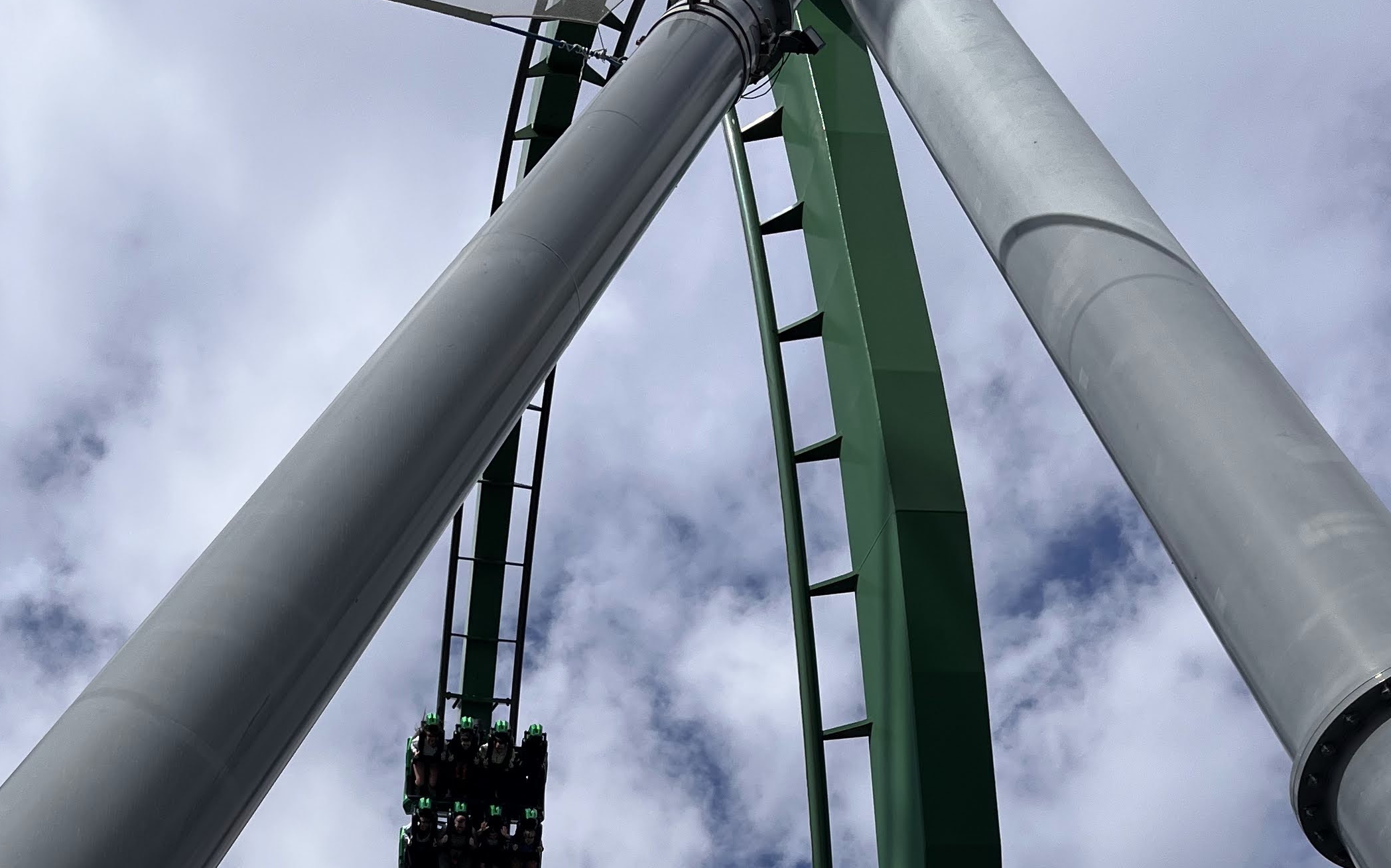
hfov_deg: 38.1
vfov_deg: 23.1
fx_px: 2009
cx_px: 600
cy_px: 937
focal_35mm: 53
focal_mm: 5.1
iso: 50
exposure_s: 1/9901
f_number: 1.6
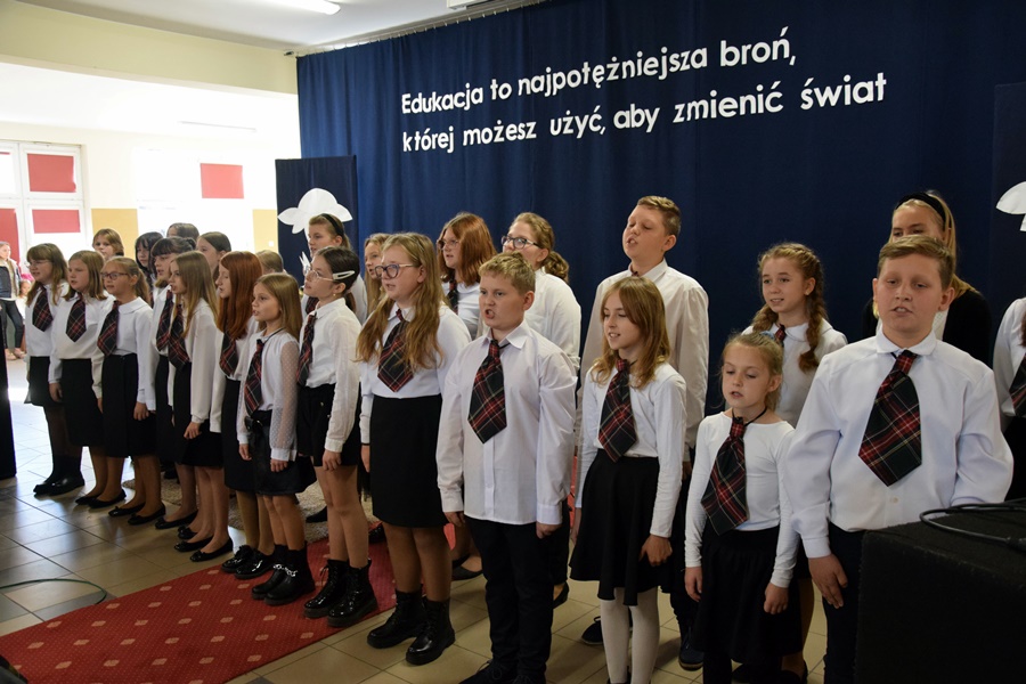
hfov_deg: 59.5
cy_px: 342
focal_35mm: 32
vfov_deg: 41.7
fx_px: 898
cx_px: 513
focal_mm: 21
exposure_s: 1/80
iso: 1800
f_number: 4.5
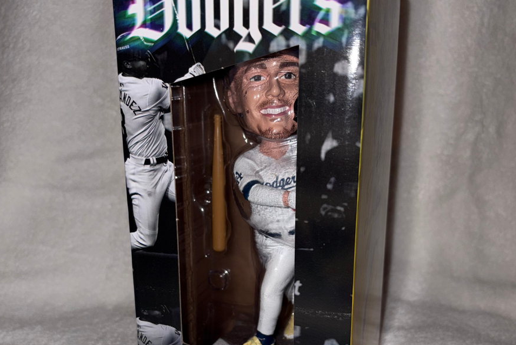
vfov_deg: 35.5
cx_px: 261
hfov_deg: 51.9
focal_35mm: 37
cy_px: 240
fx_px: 530
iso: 32
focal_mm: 5.96
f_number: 1.6
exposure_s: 1/51
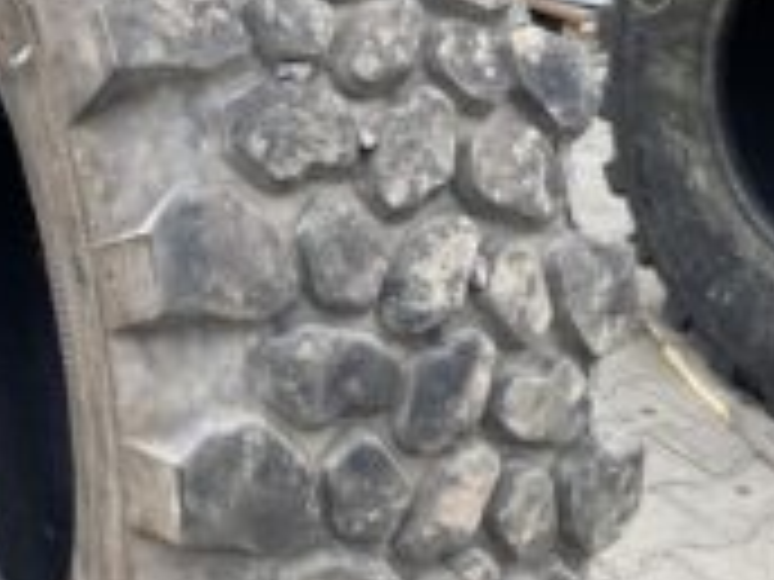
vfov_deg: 22.6
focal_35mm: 65
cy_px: 335
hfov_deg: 29.6
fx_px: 1453
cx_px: 256
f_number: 1.8
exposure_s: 1/187
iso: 32
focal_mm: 4.25
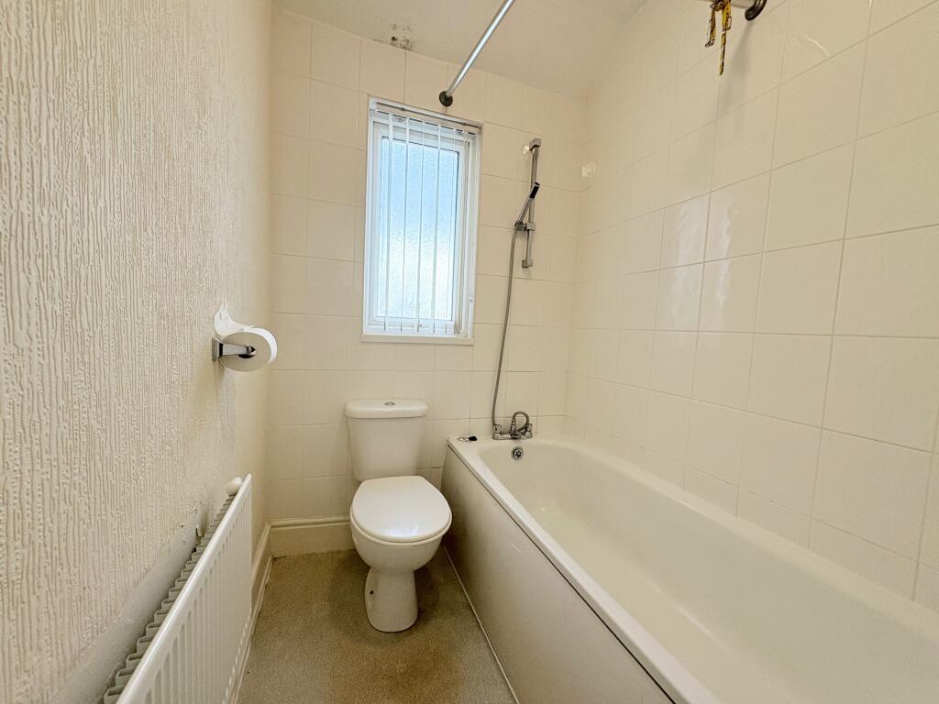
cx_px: 470
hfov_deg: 102.1
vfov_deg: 85.7
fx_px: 380
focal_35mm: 14
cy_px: 352
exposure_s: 1/110
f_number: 2.2
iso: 125
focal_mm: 2.22
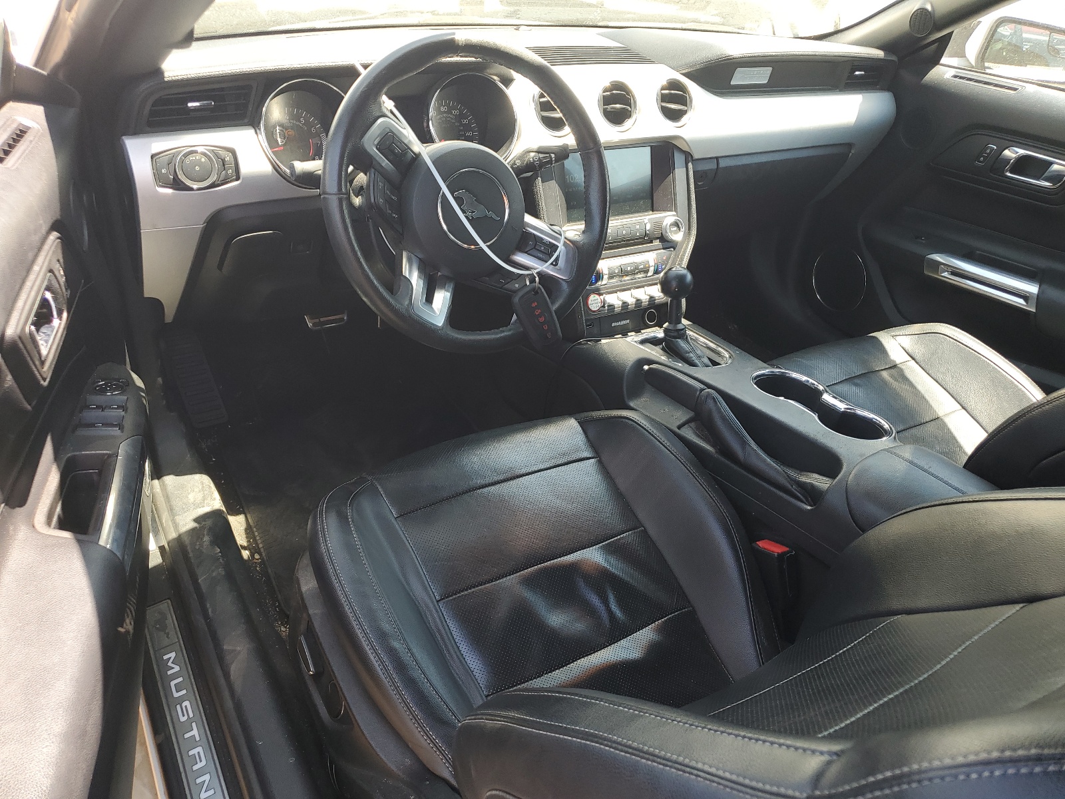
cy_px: 400
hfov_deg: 67.3
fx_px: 800
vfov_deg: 53.1
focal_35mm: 26
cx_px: 532
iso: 50
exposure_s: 1/185
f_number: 1.5
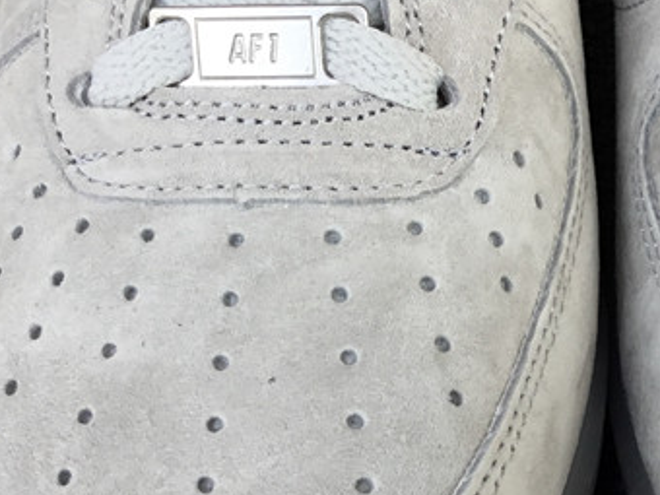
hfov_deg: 23.0
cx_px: 633
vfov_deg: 17.8
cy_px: 399
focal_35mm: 82
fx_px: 1563
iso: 25
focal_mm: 3.3
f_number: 2.4
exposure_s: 1/146
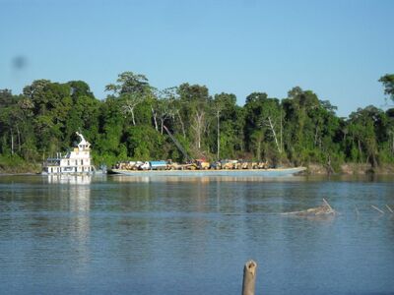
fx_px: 1298
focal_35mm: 114
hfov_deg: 17.3
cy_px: 148
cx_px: 197
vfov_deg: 13.0
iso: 80
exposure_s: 1/500
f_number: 5.2
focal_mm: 18.9
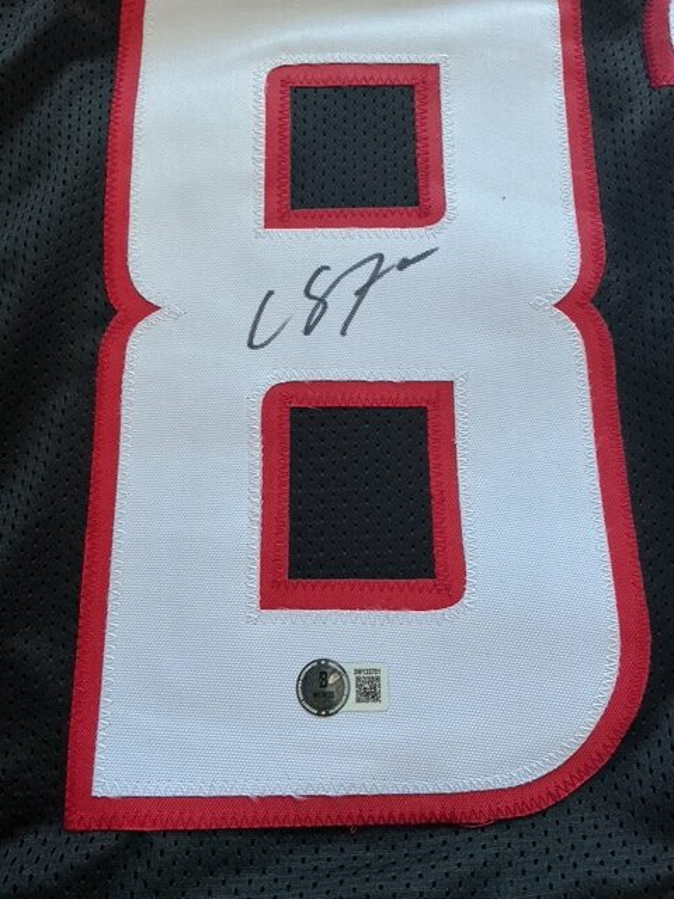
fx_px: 753
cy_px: 450
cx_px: 337
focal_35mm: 29
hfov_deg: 48.2
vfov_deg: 61.7
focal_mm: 3
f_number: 1.8
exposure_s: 1/40
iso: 200
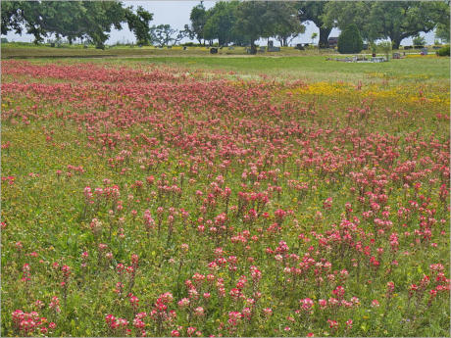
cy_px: 169
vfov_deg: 19.4
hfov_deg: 25.7
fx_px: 990
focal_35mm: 76
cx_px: 226
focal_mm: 38
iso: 200
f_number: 5.4
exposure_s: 1/1000
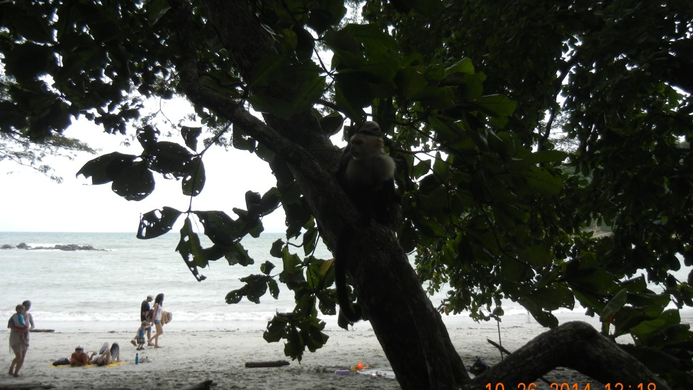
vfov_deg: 35.6
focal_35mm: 33
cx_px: 349
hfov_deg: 59.5
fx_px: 606
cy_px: 183
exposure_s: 1/208
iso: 160
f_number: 7
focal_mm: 5.4
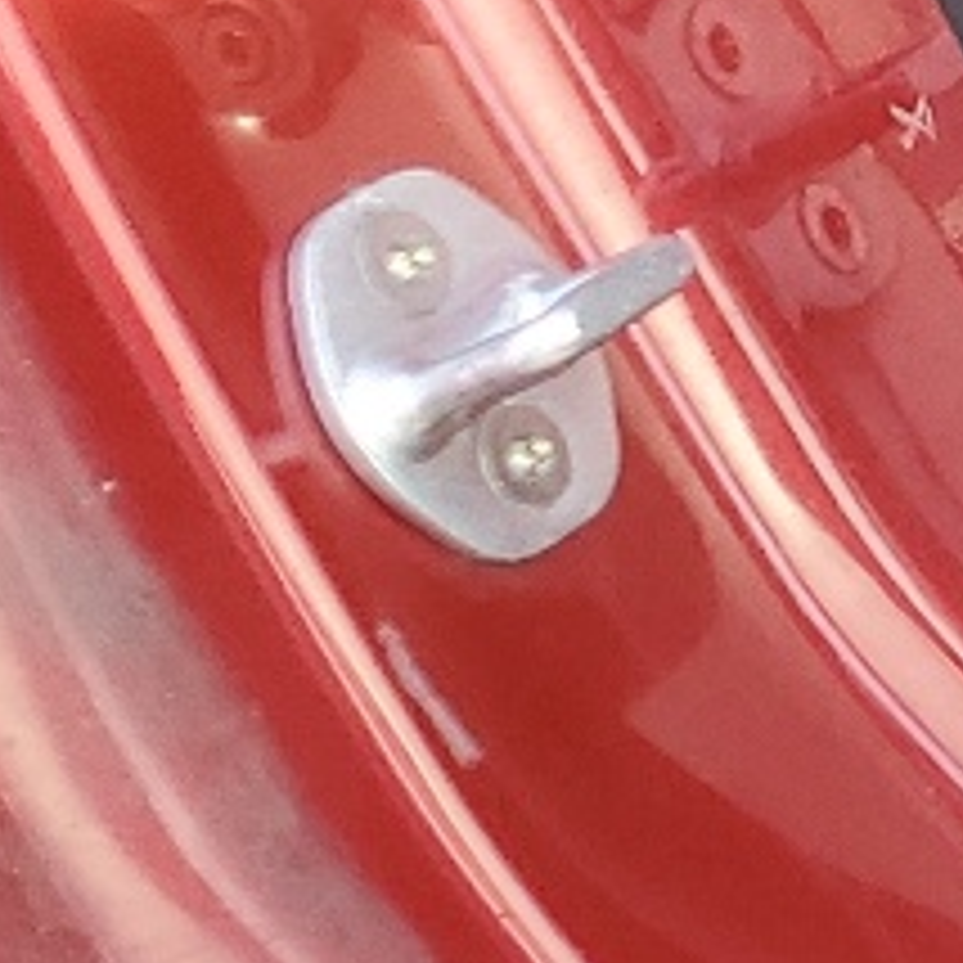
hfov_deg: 7.8
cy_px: -396
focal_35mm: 172
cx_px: 3442
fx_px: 5414
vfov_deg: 9.9
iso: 50
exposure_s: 1/192
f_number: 1.5
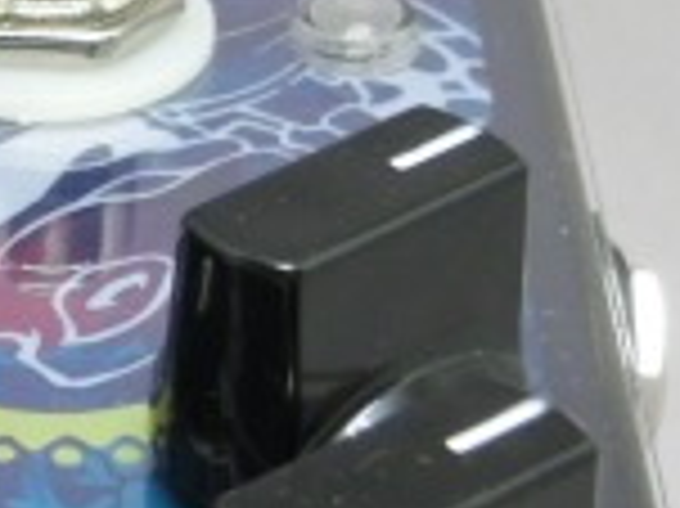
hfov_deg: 8.9
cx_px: 14
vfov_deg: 6.7
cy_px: 562
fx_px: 4338
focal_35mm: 221
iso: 400
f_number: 4.7
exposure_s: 1/80
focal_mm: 9.3
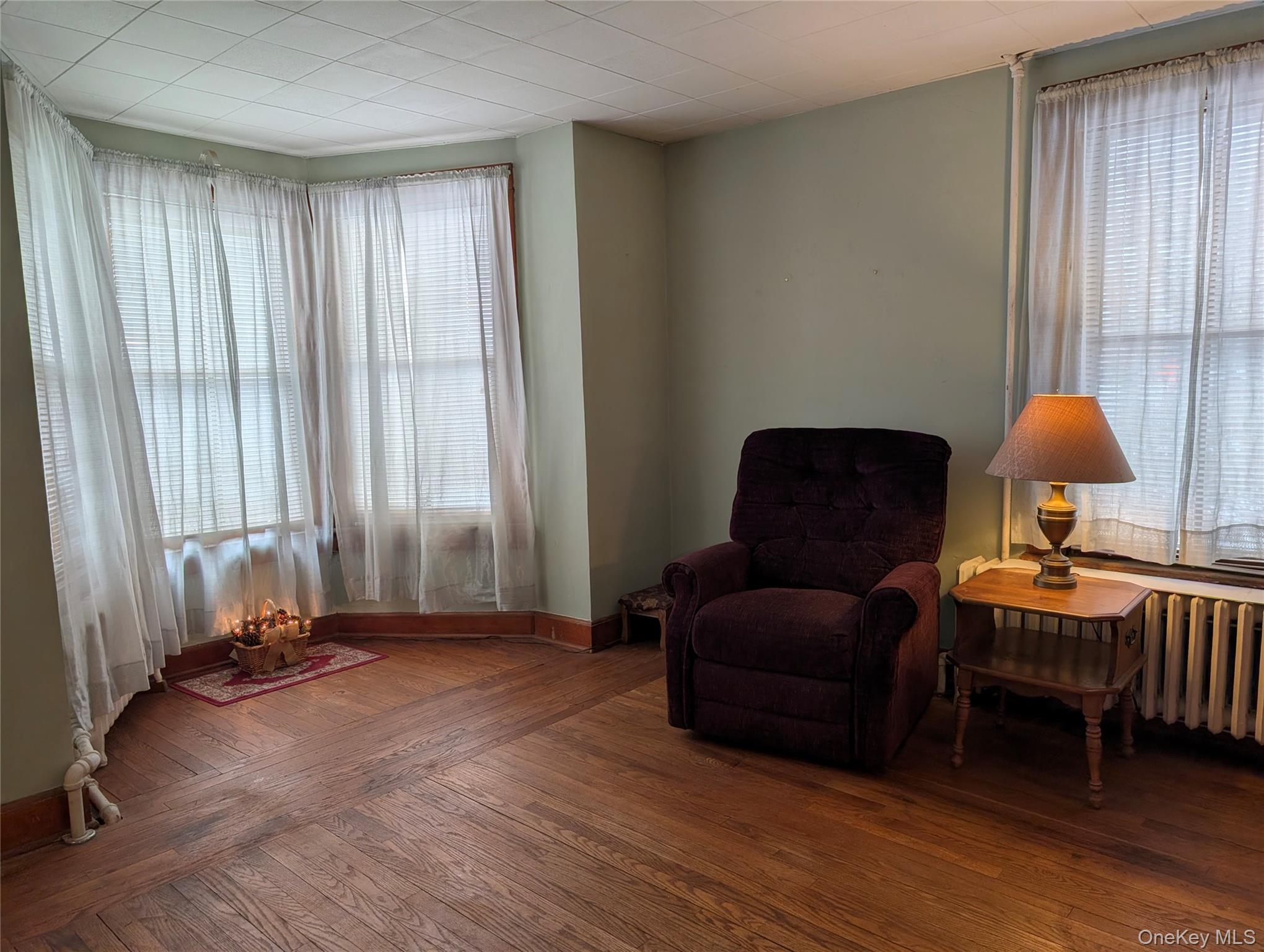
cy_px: 476
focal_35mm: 24
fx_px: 878
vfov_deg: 56.9
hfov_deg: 71.5
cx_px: 632
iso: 22
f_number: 1.68
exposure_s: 1/163
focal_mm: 6.9
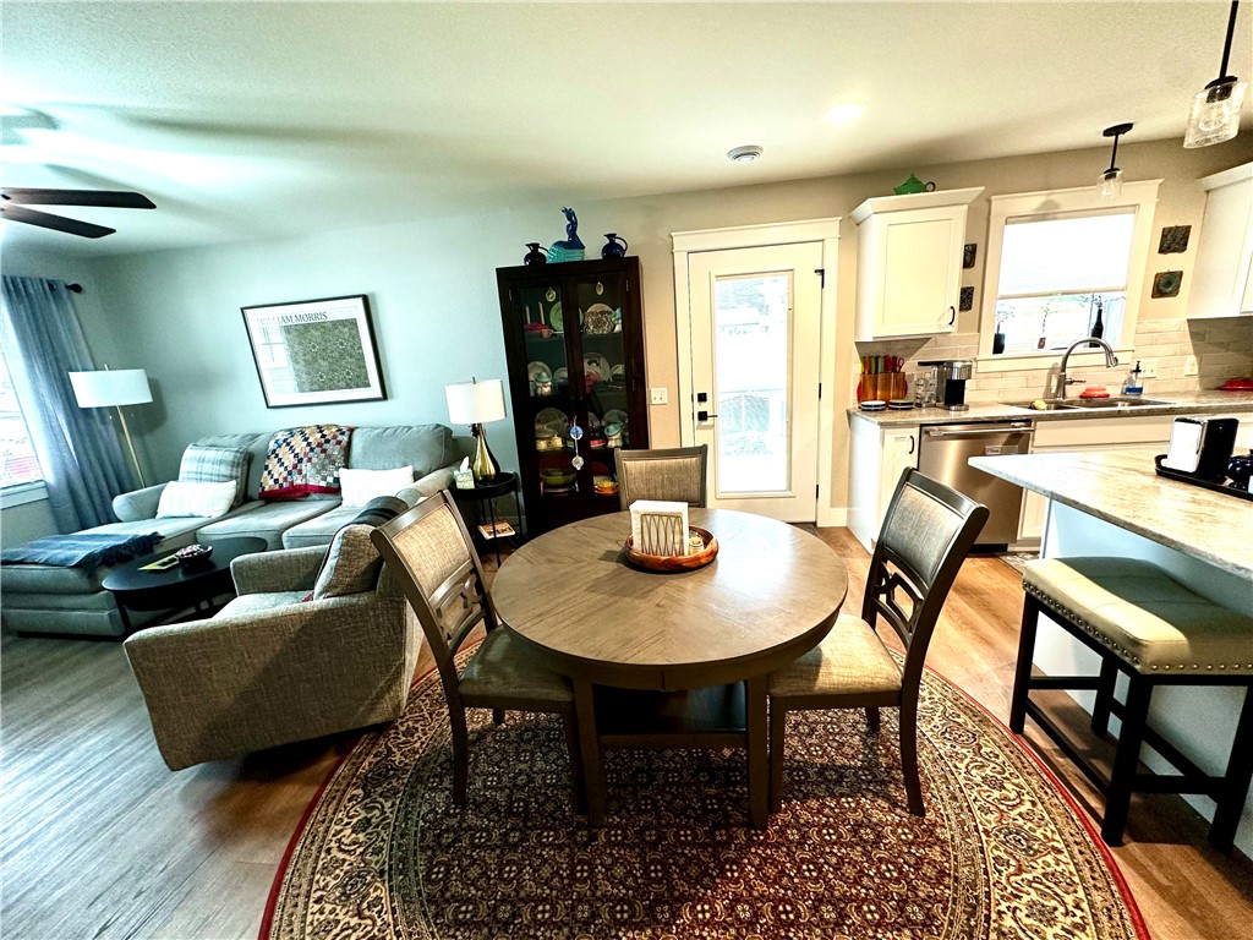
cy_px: 470
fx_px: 507
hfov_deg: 102.1
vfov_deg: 85.7
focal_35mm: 14
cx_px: 626
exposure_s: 1/60
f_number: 2.2
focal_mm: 2.22
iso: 160
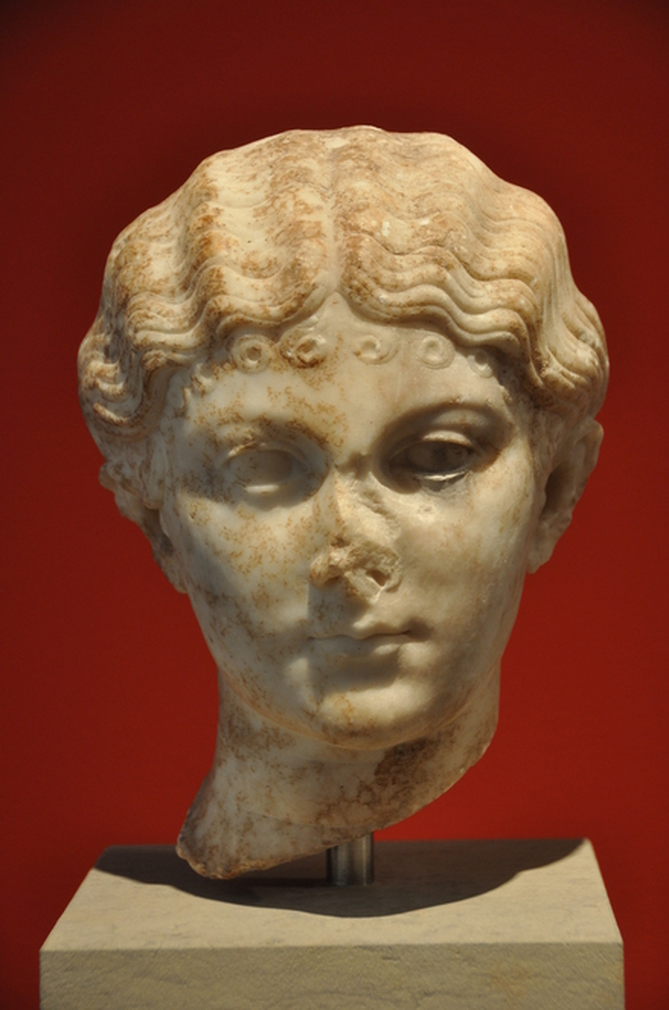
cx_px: 334
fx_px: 2937
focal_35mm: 105
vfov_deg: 19.5
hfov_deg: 13.0
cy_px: 505
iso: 500
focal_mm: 70
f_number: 5
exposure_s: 1/40
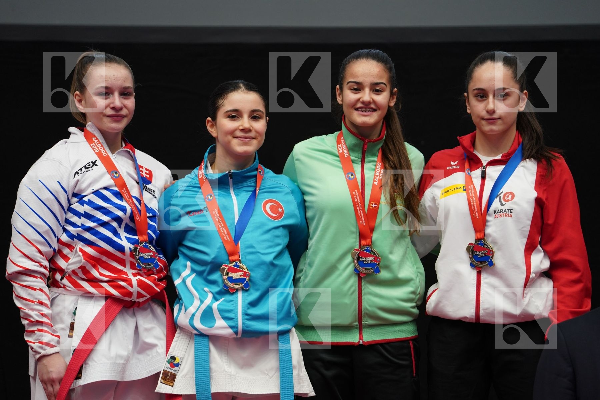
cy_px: 200
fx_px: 3333
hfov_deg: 10.3
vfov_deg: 6.9
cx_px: 300
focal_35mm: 200
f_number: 2.8
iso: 1000
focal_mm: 200
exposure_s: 1/320
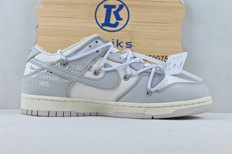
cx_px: 116
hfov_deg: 41.7
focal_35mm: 47
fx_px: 304
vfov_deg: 28.5
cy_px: 77
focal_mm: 31.5
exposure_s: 1/80
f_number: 5
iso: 100
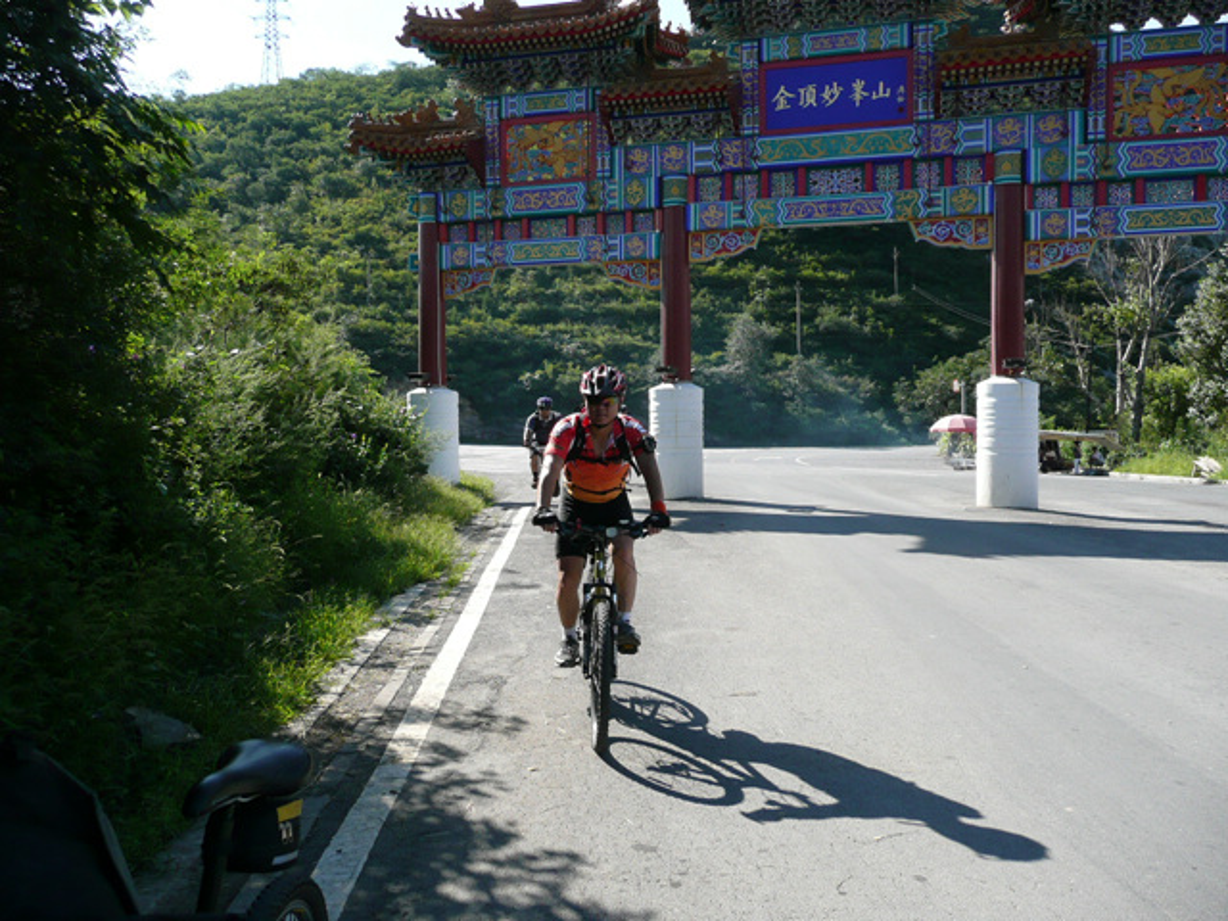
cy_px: 460
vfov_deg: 49.7
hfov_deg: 63.4
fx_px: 993
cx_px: 614
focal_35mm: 28
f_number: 3.3
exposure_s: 1/500
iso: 100
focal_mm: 4.6
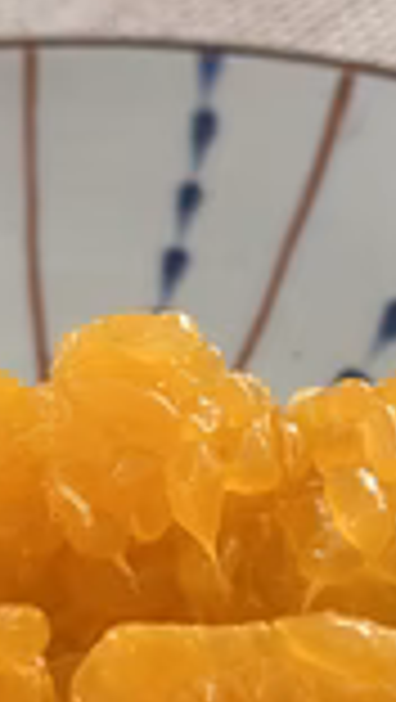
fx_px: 1304
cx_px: 90
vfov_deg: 29.2
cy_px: 594
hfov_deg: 17.2
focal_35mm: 70
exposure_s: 1/60
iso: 200
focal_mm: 4.25
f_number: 1.8
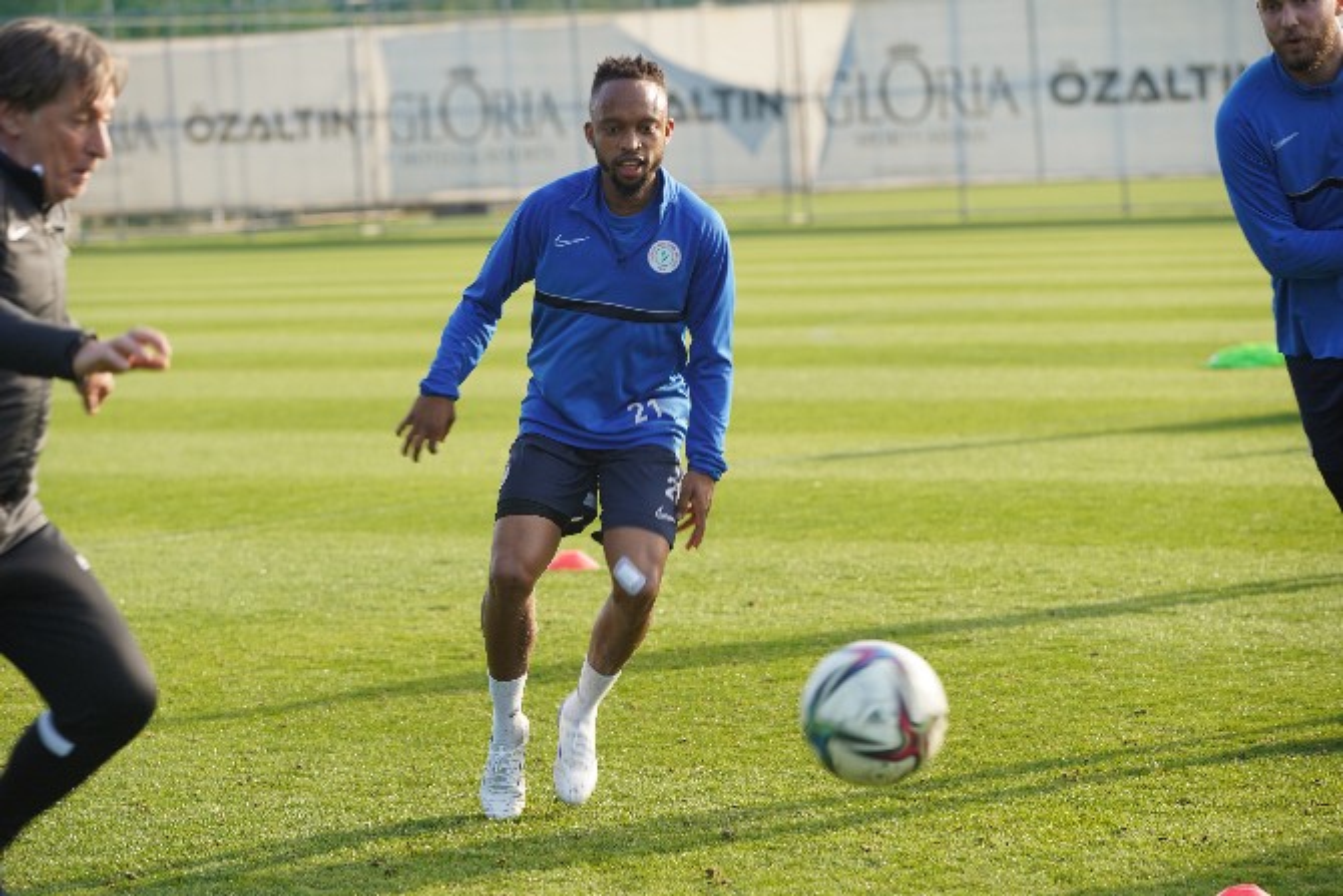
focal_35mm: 140
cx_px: 672
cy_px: 448
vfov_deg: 9.8
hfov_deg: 14.7
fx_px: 5224
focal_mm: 140
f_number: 4.5
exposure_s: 1/200
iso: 125
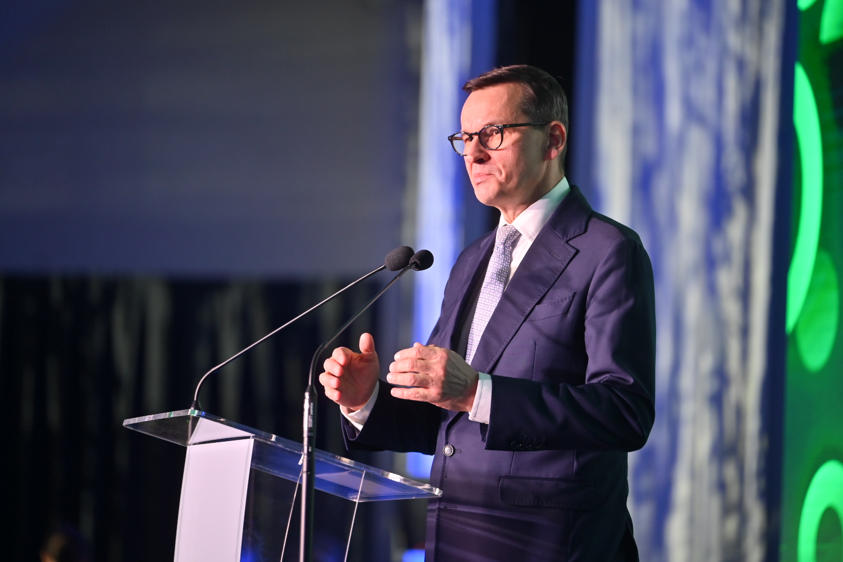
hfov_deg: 12.5
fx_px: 3863
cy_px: 281
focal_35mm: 165
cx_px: 422
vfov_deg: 8.3
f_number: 2.8
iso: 1250
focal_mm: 165
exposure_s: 1/200
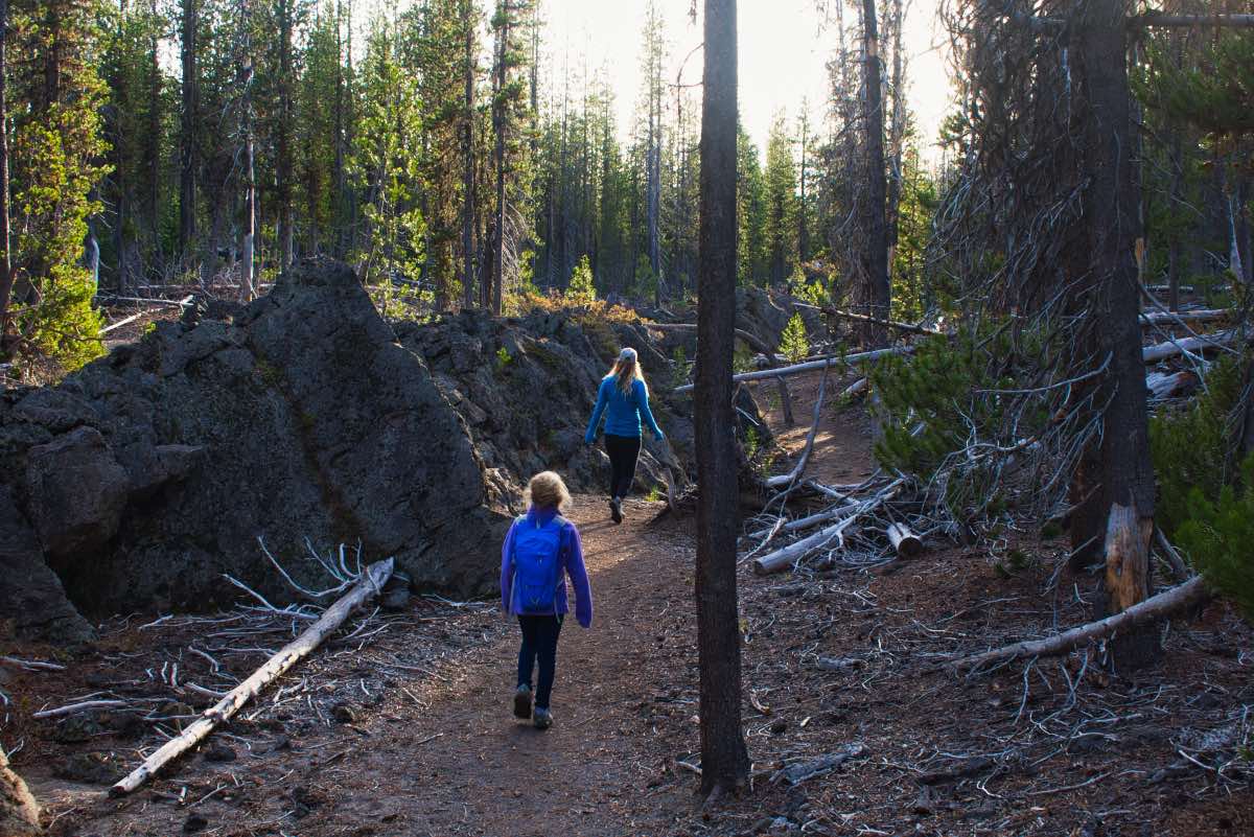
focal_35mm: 42
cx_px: 627
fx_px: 1463
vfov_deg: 31.9
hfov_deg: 46.4
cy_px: 418
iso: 400
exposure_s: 1/80
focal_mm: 28
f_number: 8
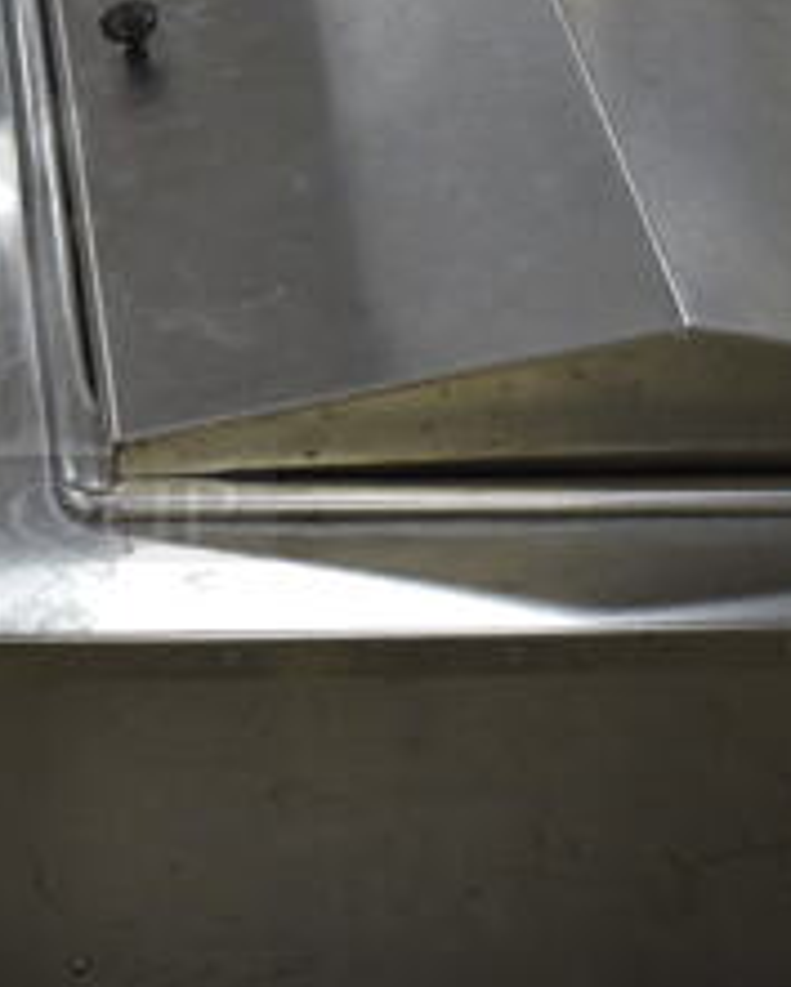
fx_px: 2047
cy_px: 326
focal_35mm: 70
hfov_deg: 20.2
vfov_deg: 27.0
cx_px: -219
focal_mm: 18
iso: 800
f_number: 3.5
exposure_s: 1/200
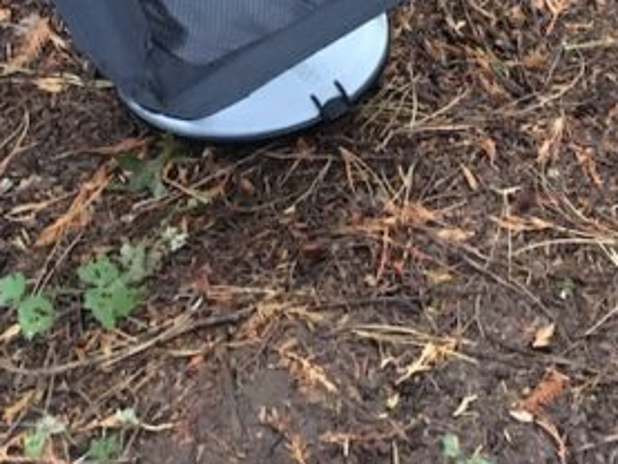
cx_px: 501
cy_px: -139
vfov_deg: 17.9
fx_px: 1375
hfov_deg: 24.9
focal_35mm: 77
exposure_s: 1/15
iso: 500
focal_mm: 4.15
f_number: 2.2
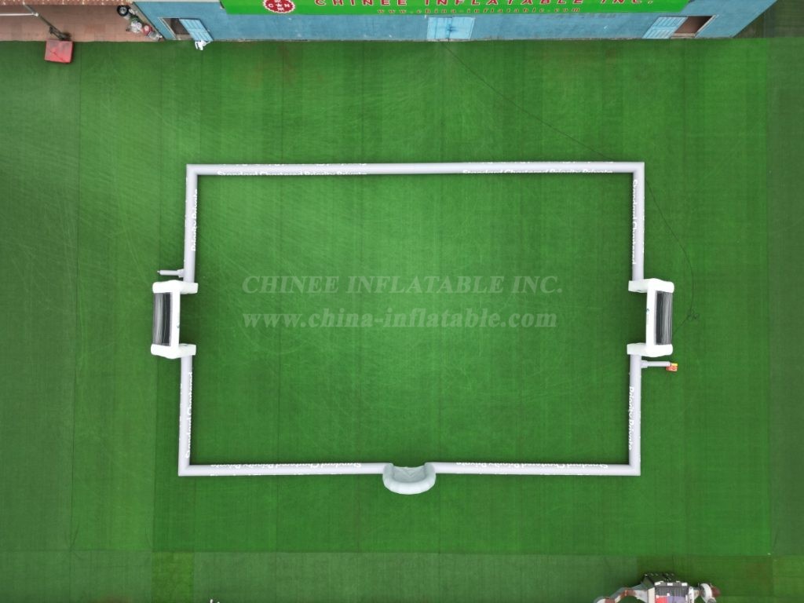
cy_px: 302
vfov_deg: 56.8
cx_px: 402
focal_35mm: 24
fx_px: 557
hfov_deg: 71.6
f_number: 1.7
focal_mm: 6.72
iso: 100
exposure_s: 1/320
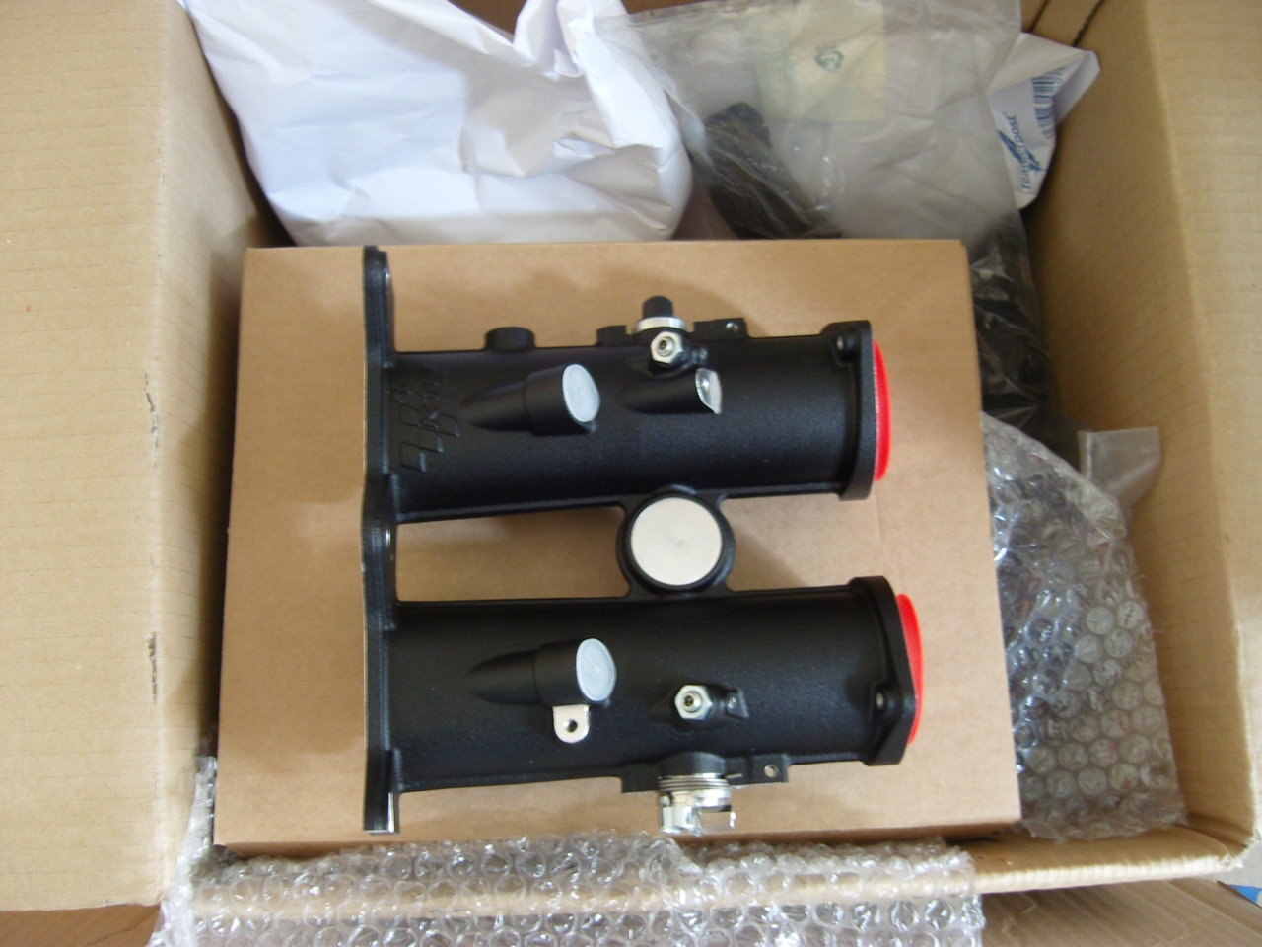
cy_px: 474
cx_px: 631
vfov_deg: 41.8
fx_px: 1240
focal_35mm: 34
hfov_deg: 54.0
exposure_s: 1/3
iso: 200
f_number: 2.8
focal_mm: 7.3
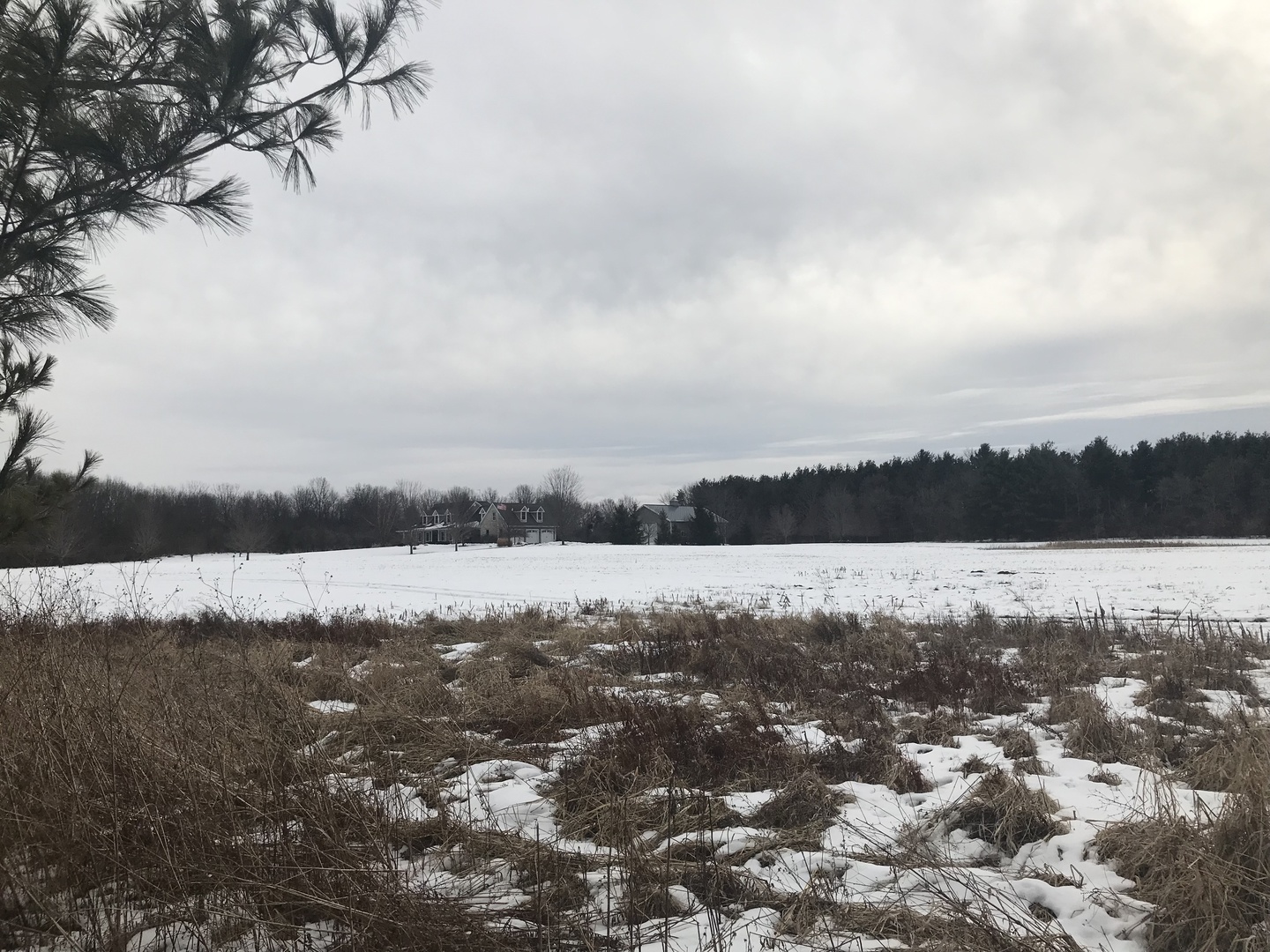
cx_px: 635
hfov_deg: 63.4
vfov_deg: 49.7
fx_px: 1027
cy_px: 476
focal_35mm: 28
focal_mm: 3.99
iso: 20
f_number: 1.8
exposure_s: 1/5650
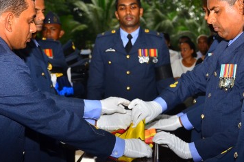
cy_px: 81
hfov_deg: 22.4
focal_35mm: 91
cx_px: 148
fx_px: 616
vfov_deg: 15.0
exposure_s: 1/125
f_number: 5
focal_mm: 36
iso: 250
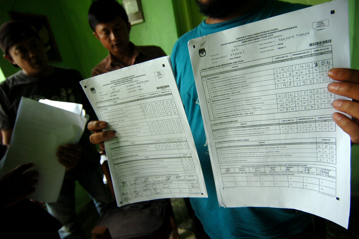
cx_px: 180
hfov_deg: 90.0
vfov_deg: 67.3
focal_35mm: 18
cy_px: 120
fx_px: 179
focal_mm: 12
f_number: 4
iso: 500
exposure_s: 1/160
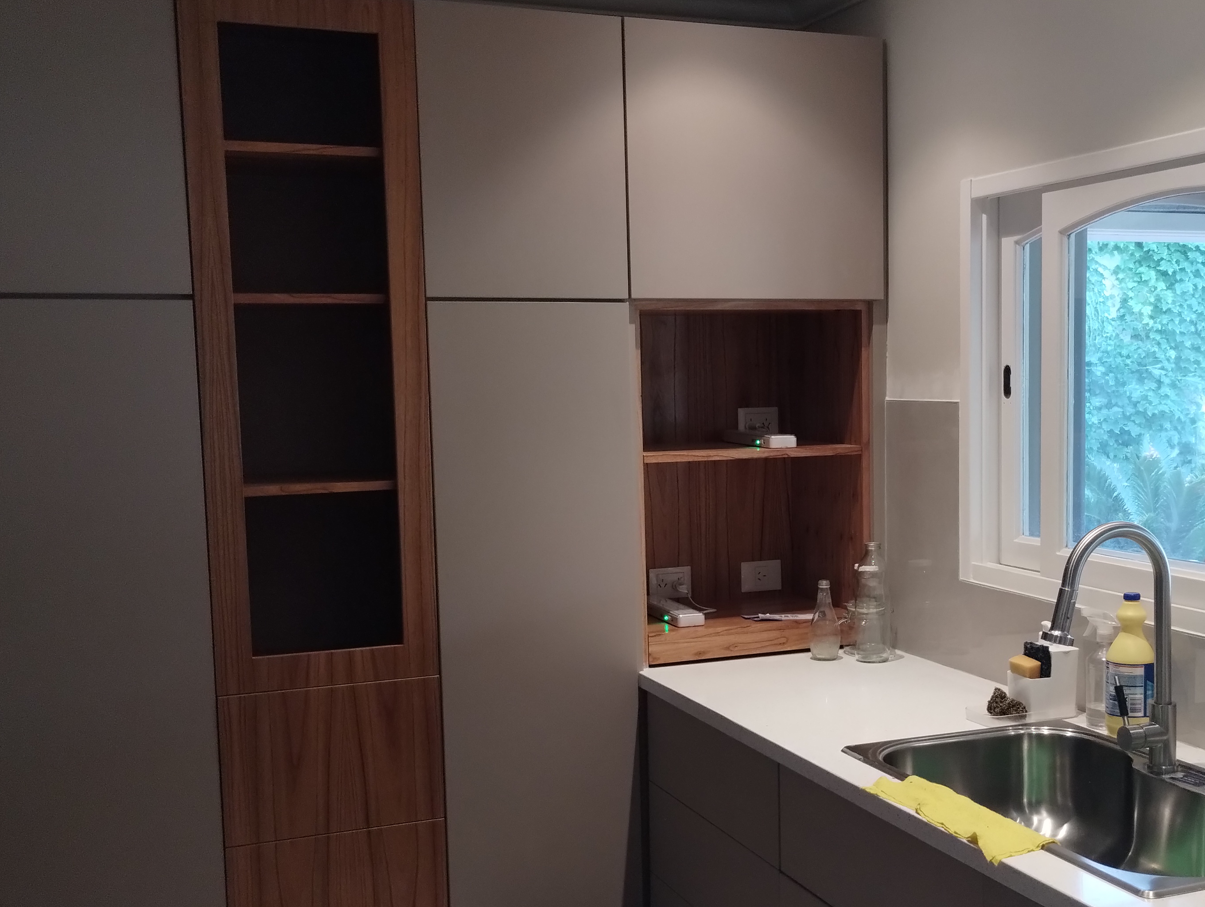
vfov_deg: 34.3
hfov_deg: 44.4
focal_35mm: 42
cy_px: 549
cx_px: 737
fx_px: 1464
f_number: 1.8
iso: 388
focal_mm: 4.27
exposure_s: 1/33.3
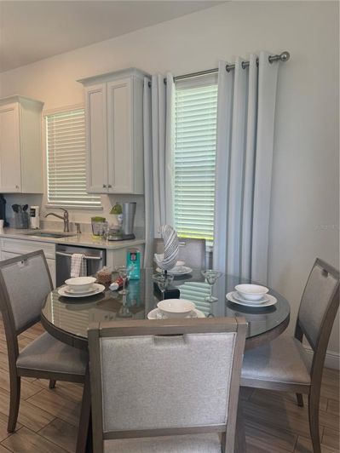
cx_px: 170
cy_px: 226
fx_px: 314
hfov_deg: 56.8
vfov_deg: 71.6
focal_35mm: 24
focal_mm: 6.76
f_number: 1.78
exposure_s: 1/120
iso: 125
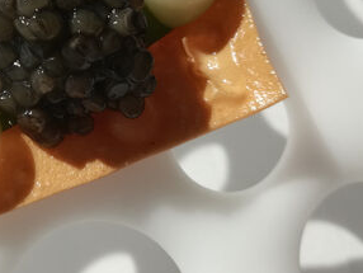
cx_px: 66
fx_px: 630
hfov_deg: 31.2
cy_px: 26
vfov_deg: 23.8
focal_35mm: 60
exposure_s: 1/321
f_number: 2.2
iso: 50
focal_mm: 3.81
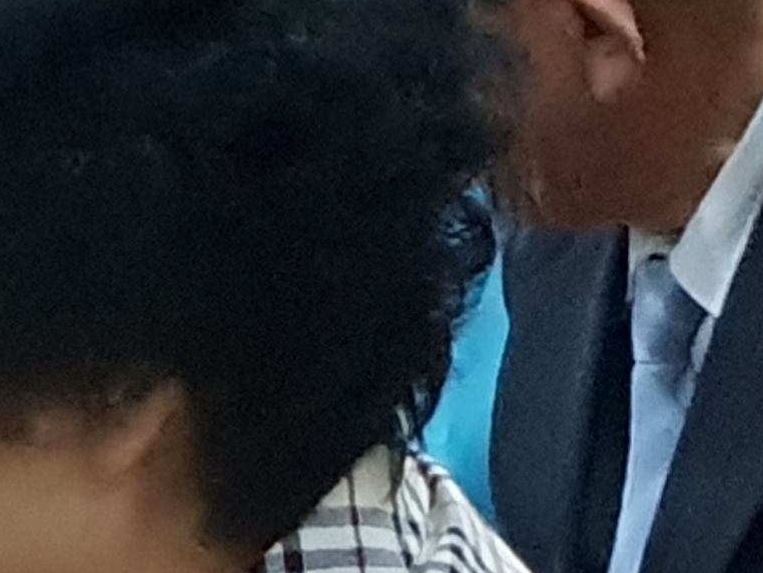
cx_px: 1891
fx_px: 6063
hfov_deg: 6.8
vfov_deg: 5.4
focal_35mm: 275
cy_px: 566
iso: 500
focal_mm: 6
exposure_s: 1/30
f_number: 2.4
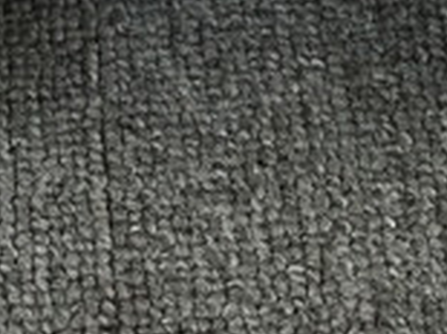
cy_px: -508
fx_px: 2323
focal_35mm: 180
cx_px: 130
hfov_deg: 11.0
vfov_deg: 7.6
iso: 25
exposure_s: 1/225
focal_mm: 3.3
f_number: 2.4
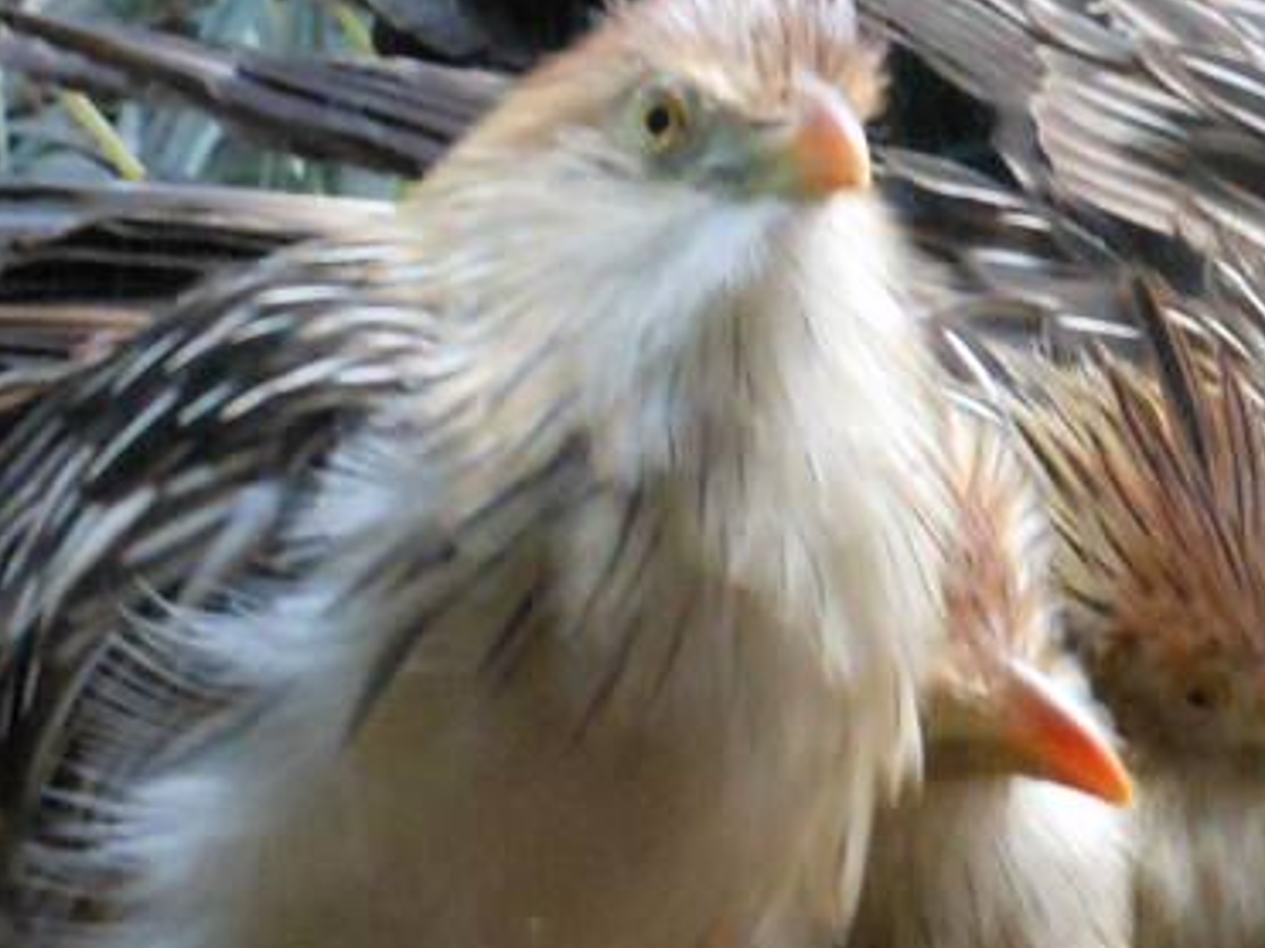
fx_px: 7087
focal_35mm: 194
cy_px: 645
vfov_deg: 7.6
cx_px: 2114
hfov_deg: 9.8
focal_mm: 8.1
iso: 400
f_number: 4.6
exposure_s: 1/25
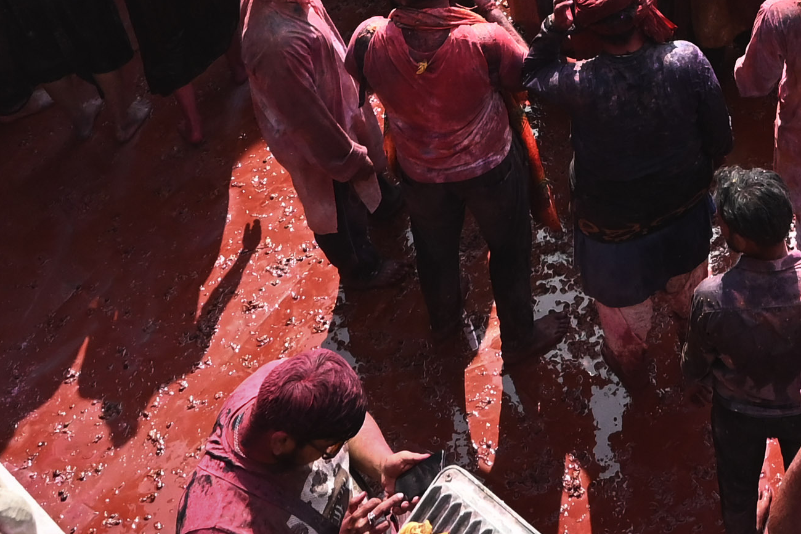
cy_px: -339
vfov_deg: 17.5
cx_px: 837
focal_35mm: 67
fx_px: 1498
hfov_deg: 27.8
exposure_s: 1/500
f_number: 10
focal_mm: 14.5
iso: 800
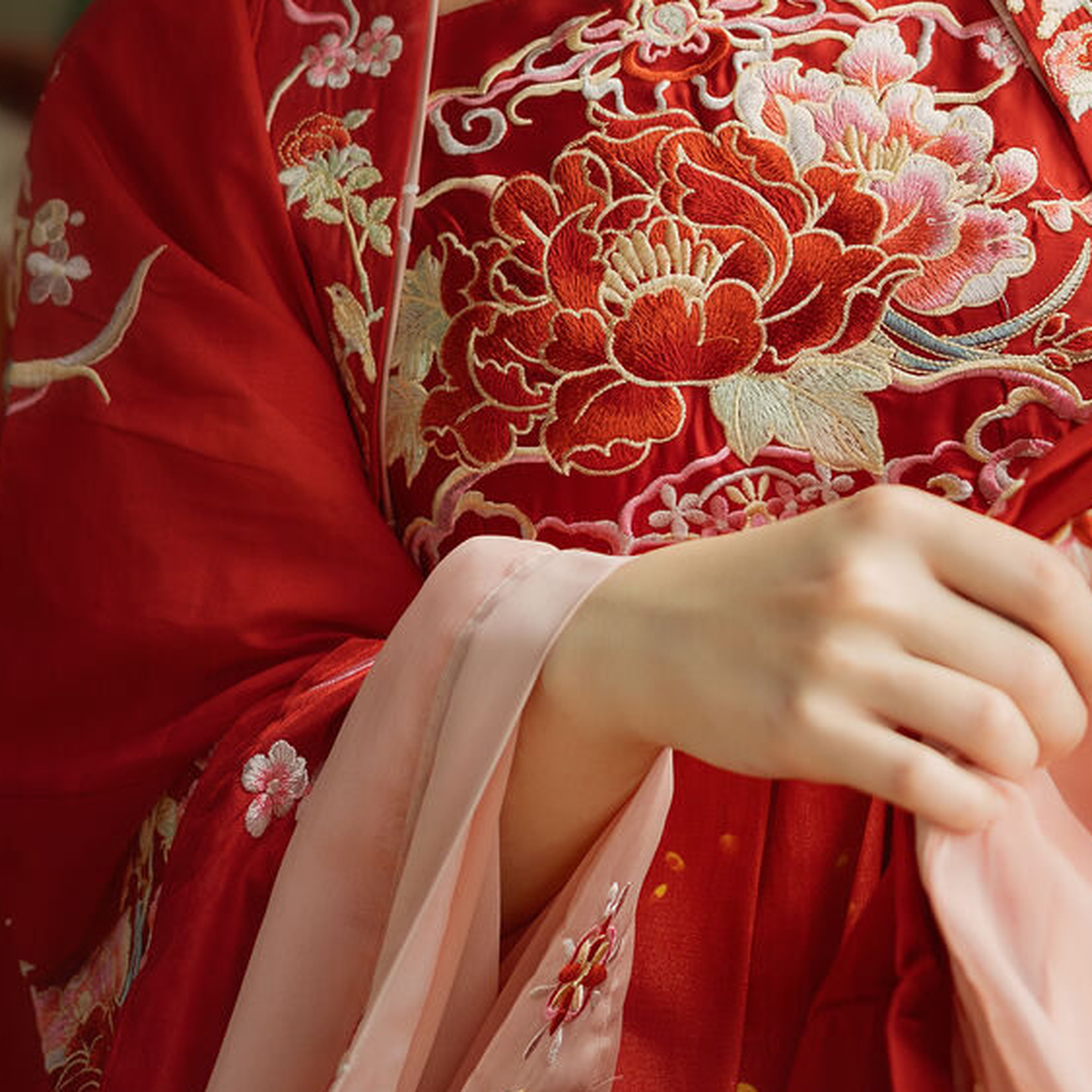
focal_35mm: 136
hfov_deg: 12.7
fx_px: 4854
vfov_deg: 12.5
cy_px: -230
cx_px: 950
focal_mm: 50
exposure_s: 1/125
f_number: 2.8
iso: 100
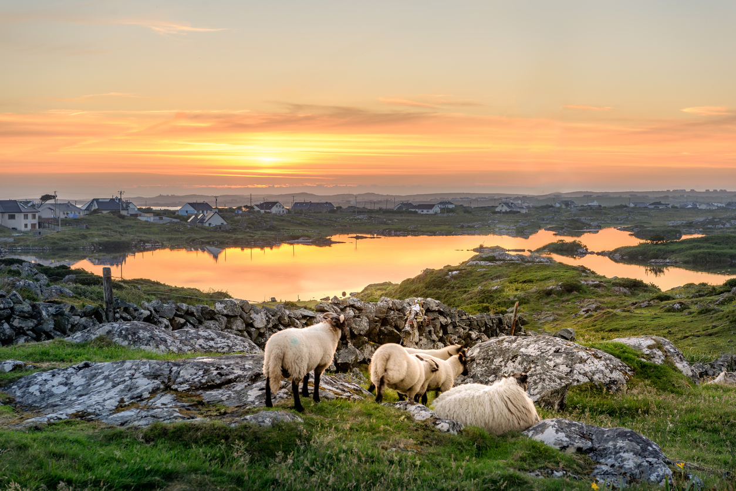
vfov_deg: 19.5
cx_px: 368
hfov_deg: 28.8
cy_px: 246
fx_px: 1432
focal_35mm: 70
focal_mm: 70
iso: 250
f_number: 7.1
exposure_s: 1/50
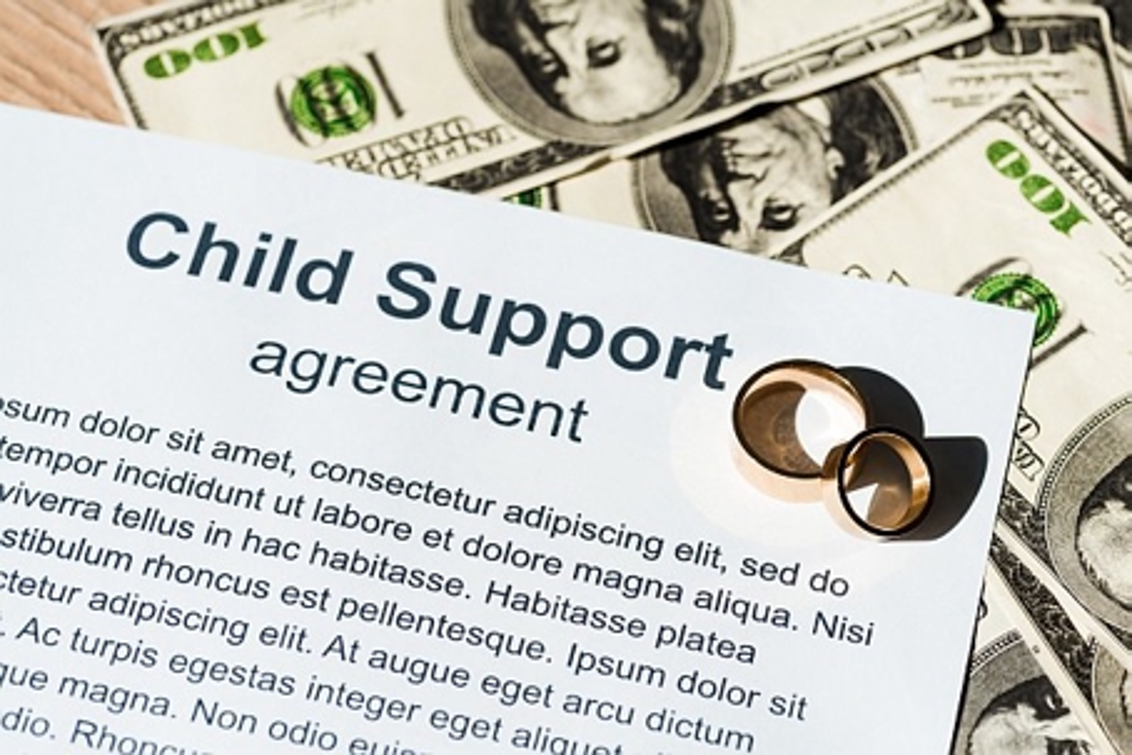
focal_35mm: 105
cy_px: 378
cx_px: 566
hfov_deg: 19.5
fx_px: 3303
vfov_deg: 13.1
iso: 100
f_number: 6.3
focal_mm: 105
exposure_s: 1/400
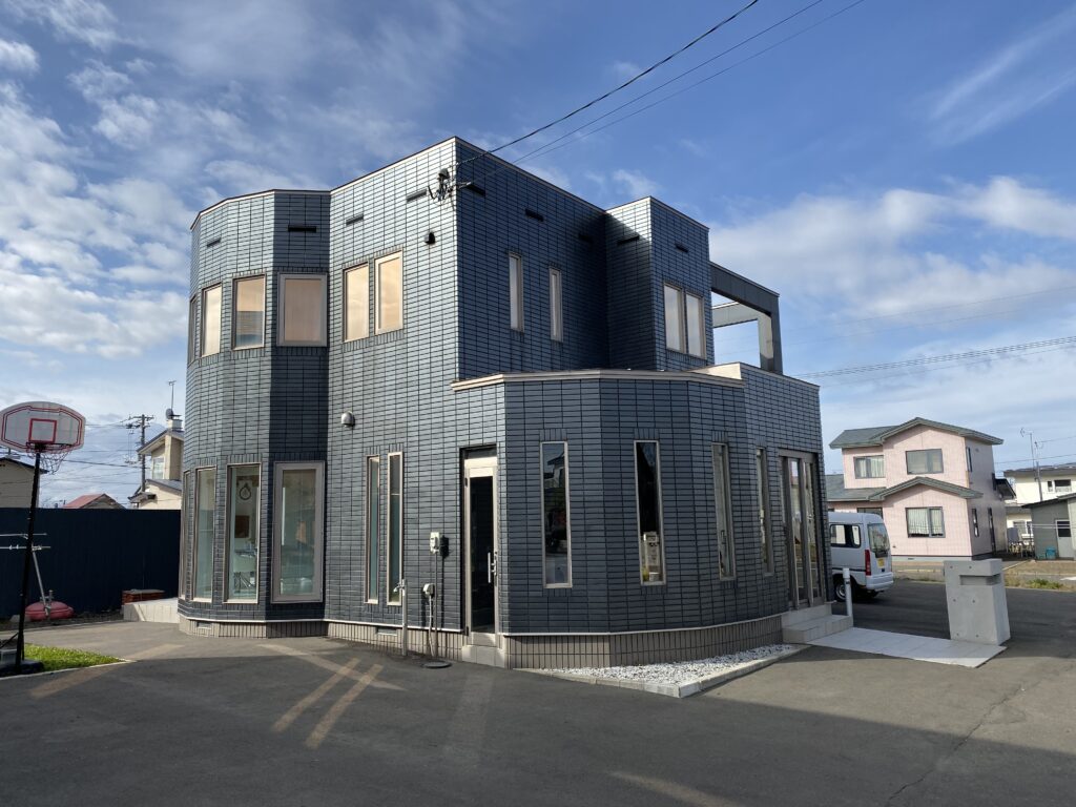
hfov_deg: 67.3
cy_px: 404
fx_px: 808
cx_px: 538
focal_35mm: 26
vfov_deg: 53.1
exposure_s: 1/2762
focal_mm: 4.25
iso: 32
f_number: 1.8
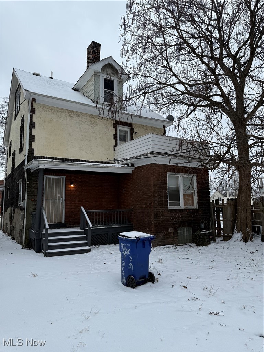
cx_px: 132
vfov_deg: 71.6
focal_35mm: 24
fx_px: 244
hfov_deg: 56.8
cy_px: 176
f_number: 1.78
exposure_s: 1/1271
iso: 80
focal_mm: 6.76
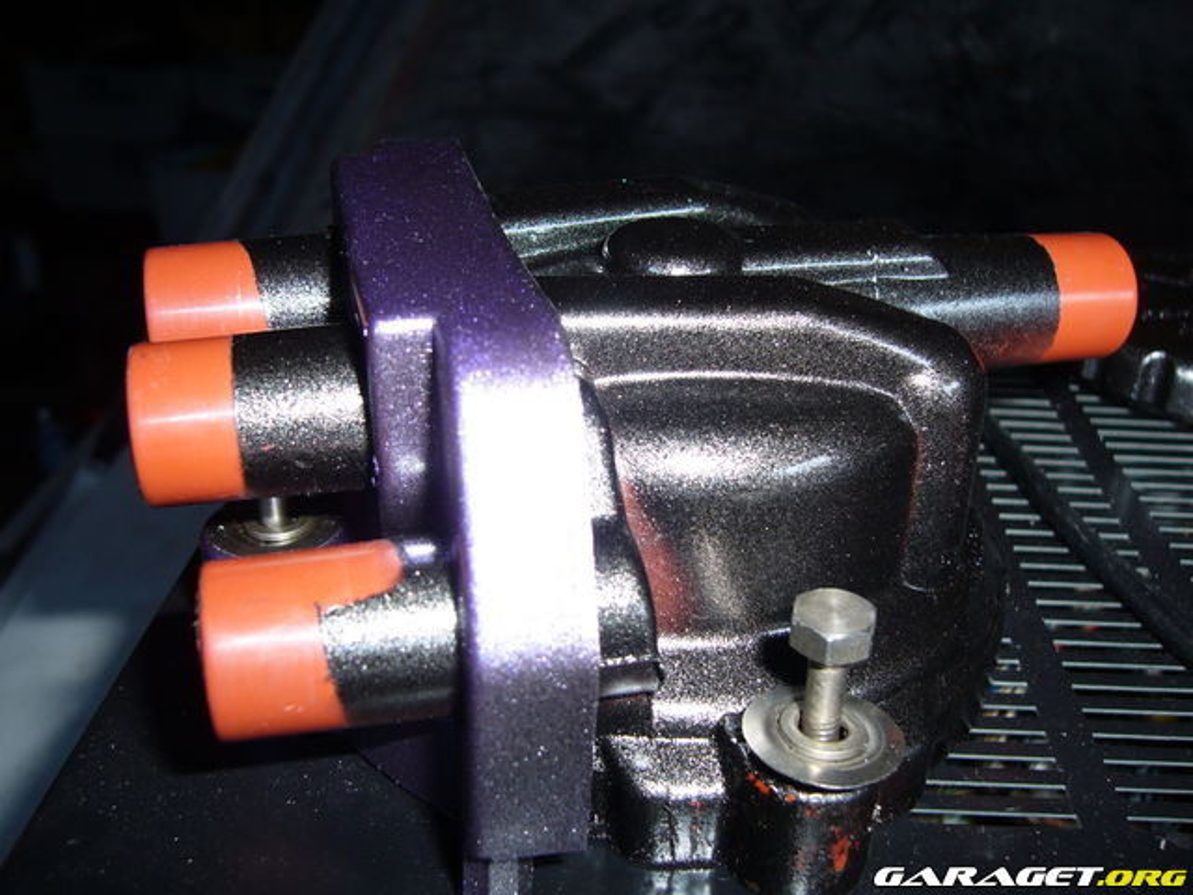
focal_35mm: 35
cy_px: 448
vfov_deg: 40.7
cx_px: 596
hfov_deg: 52.6
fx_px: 1206
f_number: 2.8
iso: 80
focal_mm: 5.8
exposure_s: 1/30
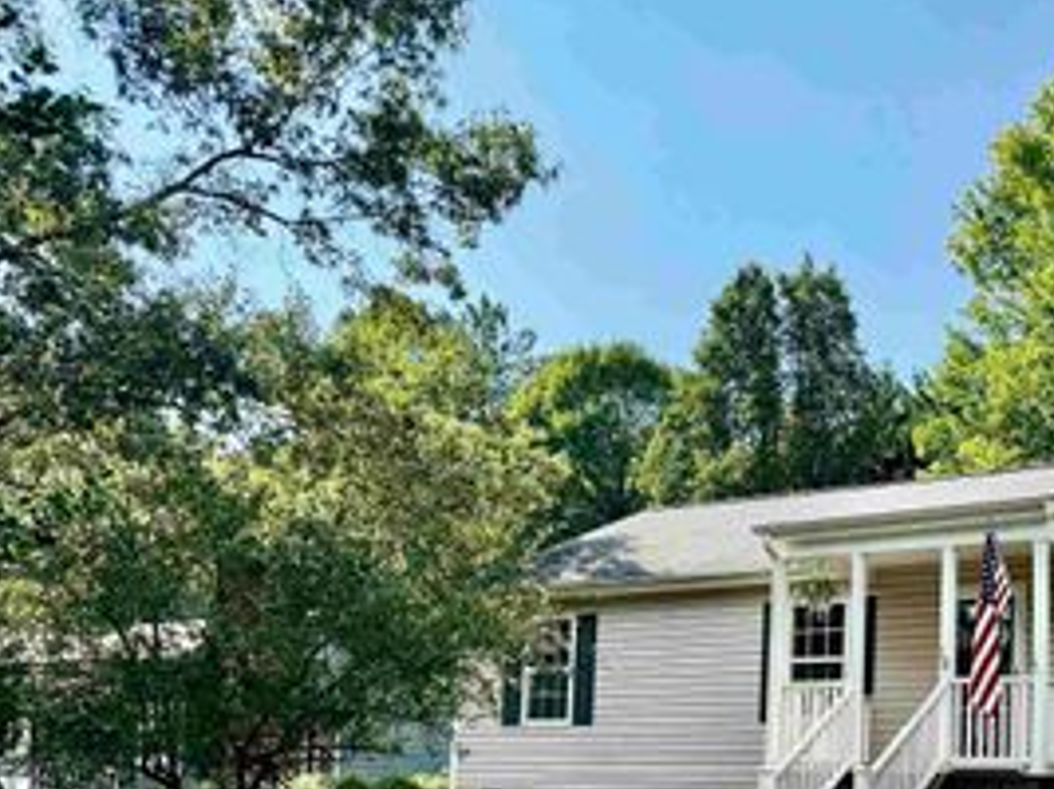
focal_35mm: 45
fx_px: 1370
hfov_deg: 39.1
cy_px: 724
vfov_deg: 30.6
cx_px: 951
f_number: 1.78
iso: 80
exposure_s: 1/1366
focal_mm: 6.76
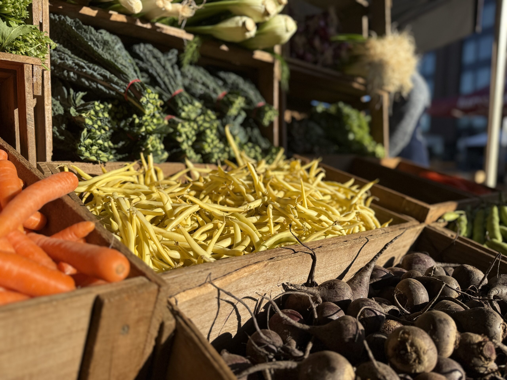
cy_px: 190
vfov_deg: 56.8
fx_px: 352
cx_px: 254
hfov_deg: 71.6
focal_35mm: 24
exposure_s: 1/4975
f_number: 1.78
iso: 80
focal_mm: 6.76
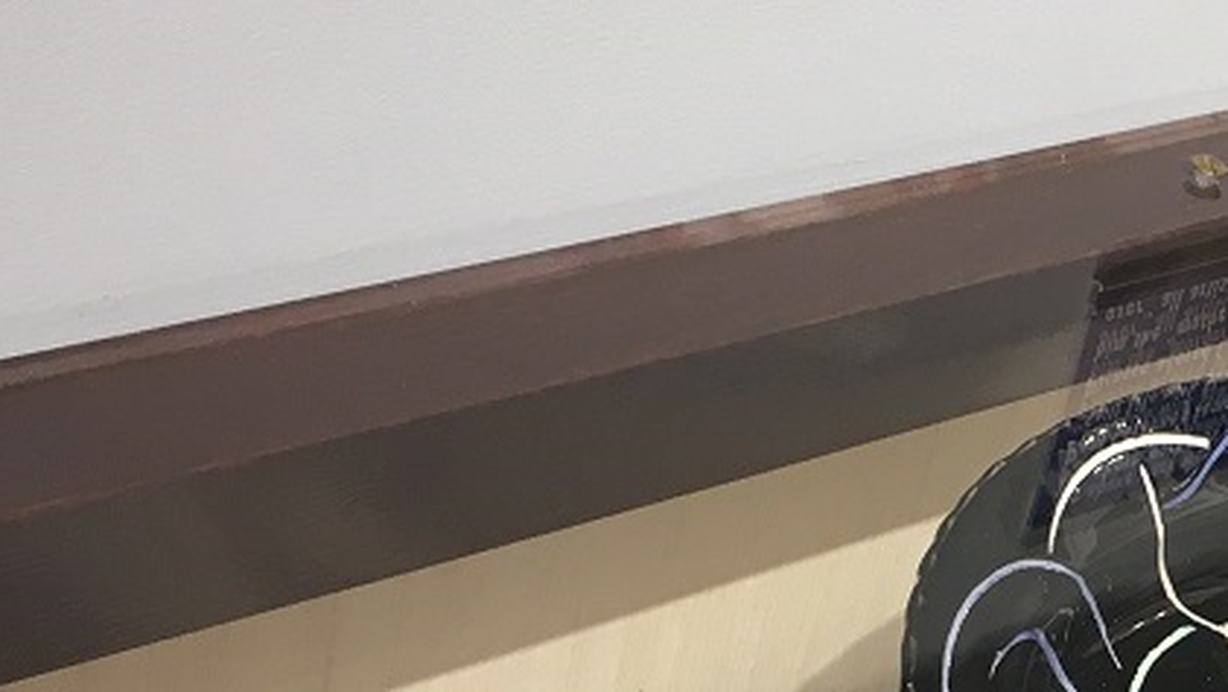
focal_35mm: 90
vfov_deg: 13.0
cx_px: 1316
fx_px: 2931
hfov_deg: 22.5
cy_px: 908
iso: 50
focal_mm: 4.15
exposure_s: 1/30
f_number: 2.2
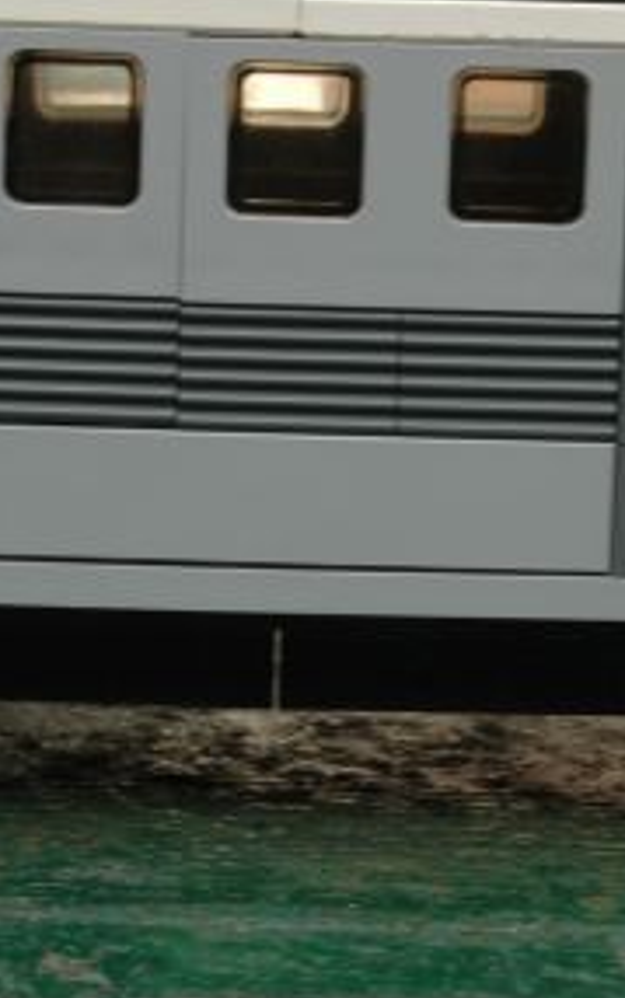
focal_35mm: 164
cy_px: 408
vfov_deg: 12.8
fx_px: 4465
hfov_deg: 8.0
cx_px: 265
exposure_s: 1/40
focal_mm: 48
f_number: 20
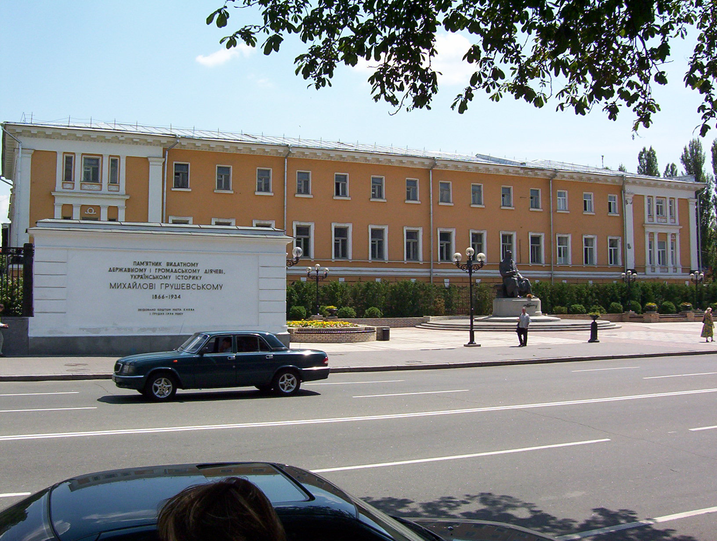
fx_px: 893
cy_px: 270
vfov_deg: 33.7
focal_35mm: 43
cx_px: 358
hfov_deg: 43.8
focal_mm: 5.77
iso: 100
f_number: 5.17
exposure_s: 1/739
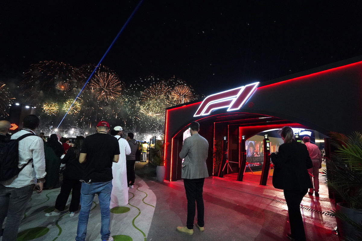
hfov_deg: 96.7
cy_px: 120
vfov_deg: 73.7
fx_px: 161
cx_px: 181
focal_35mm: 16
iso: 12800
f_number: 4
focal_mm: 16
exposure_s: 1/160
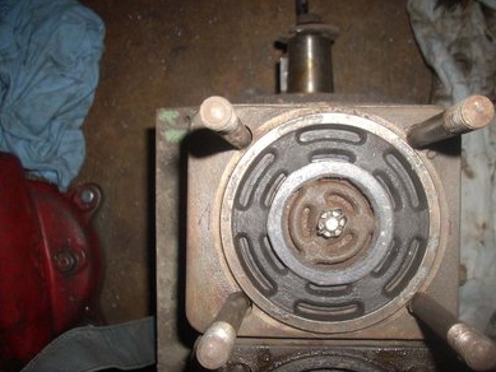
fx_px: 545
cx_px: 251
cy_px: 185
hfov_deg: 49.0
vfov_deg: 37.7
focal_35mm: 38
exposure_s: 1/60
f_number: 5.6
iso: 64
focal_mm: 6.2
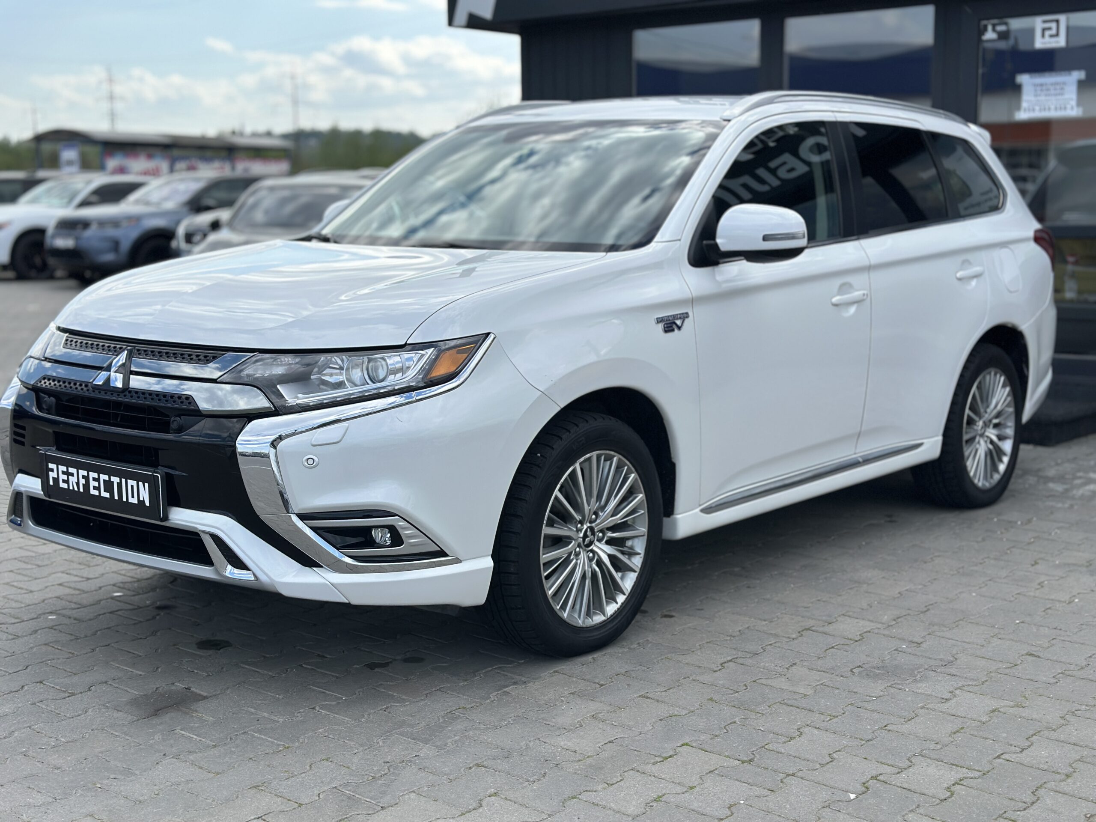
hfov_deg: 39.7
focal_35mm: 48
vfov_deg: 30.3
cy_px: 411
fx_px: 1520
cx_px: 548
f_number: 1.78
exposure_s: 1/3597
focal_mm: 6.86
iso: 80
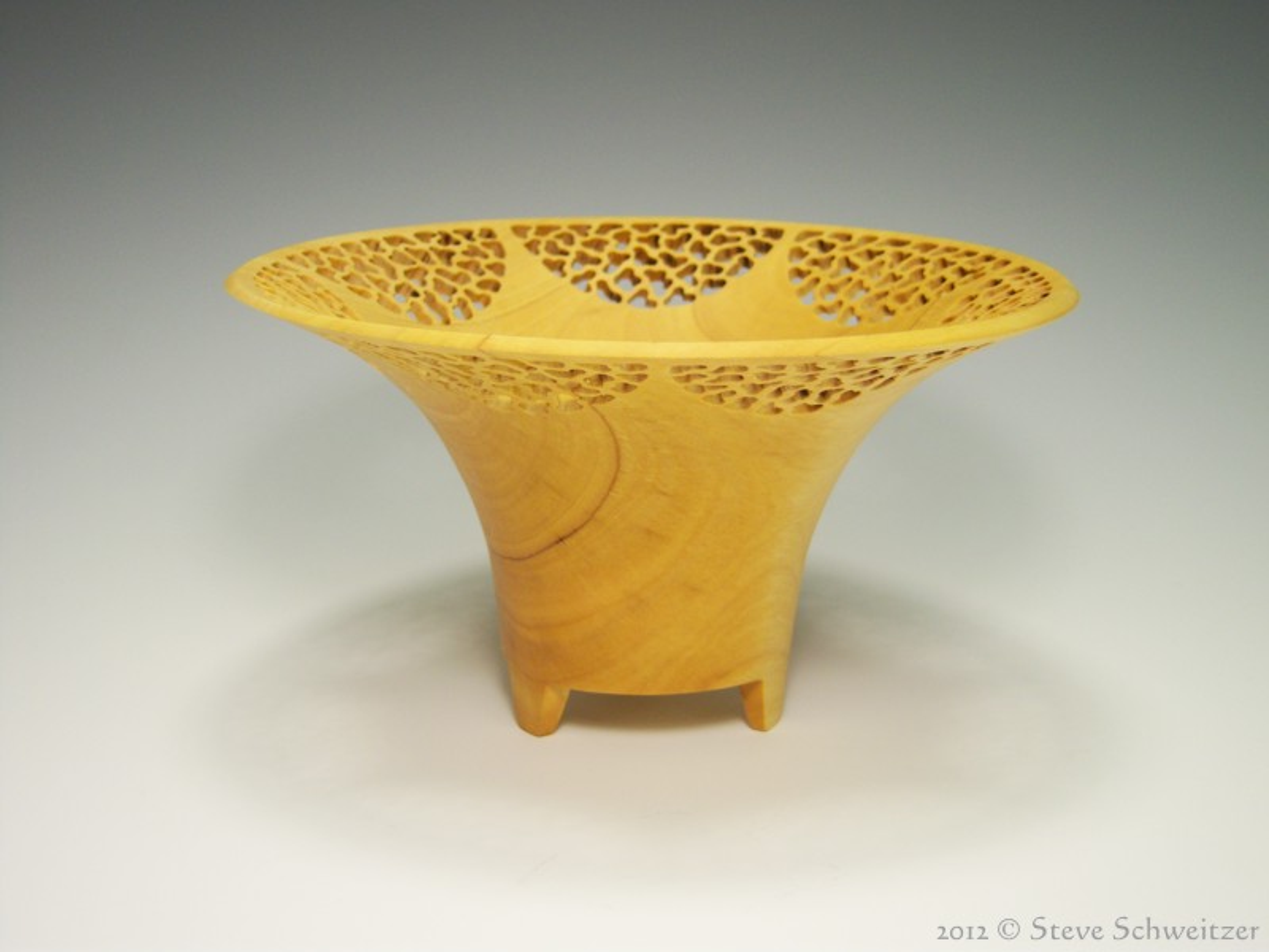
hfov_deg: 34.3
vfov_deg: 26.1
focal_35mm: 56
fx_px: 2053
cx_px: 634
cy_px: 476
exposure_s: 1/80
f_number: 3.4
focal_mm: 11.7
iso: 80
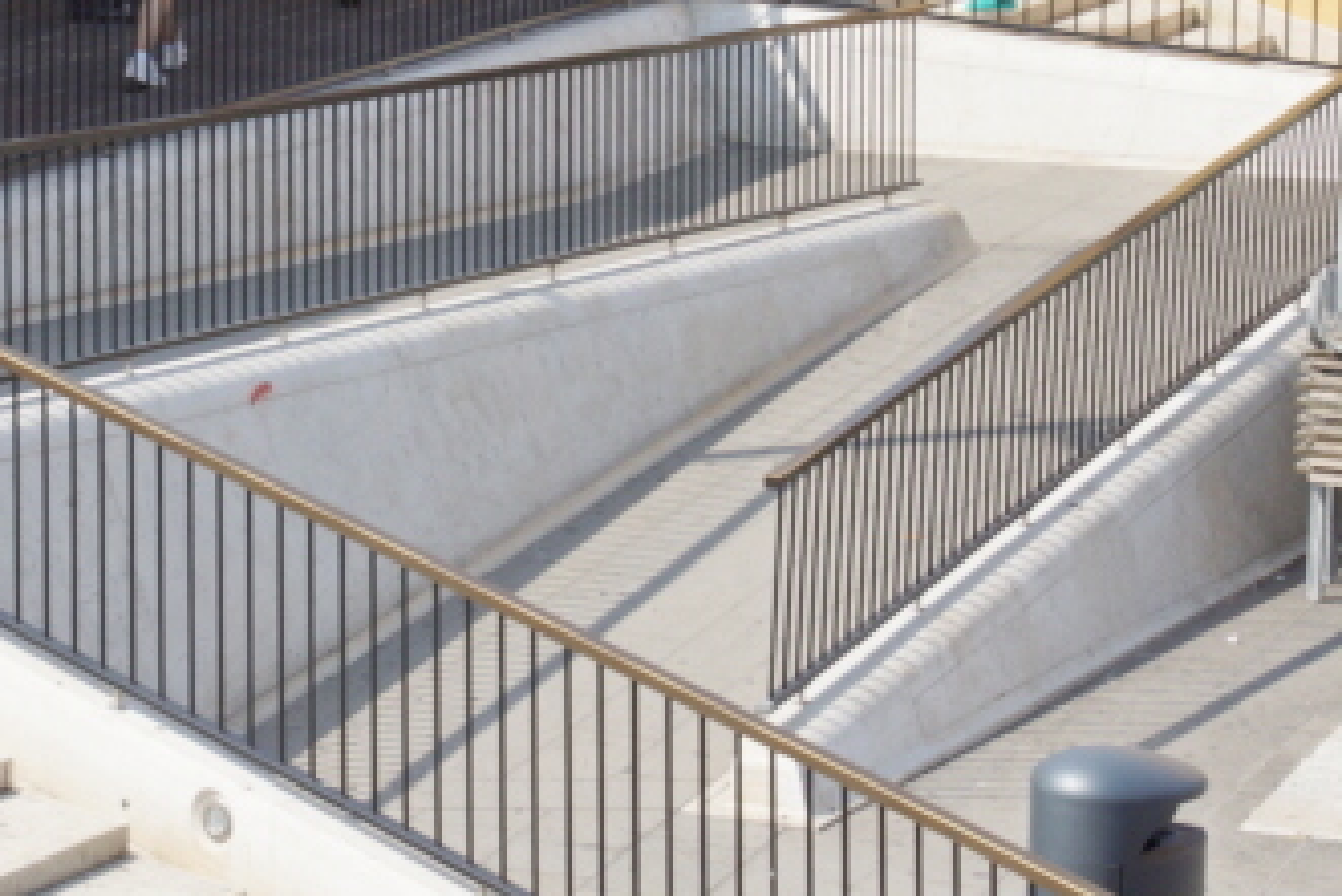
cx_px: 414
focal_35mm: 181
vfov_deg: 7.6
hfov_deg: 11.3
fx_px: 6750
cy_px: 51
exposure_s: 1/250
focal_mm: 50
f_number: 9
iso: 100
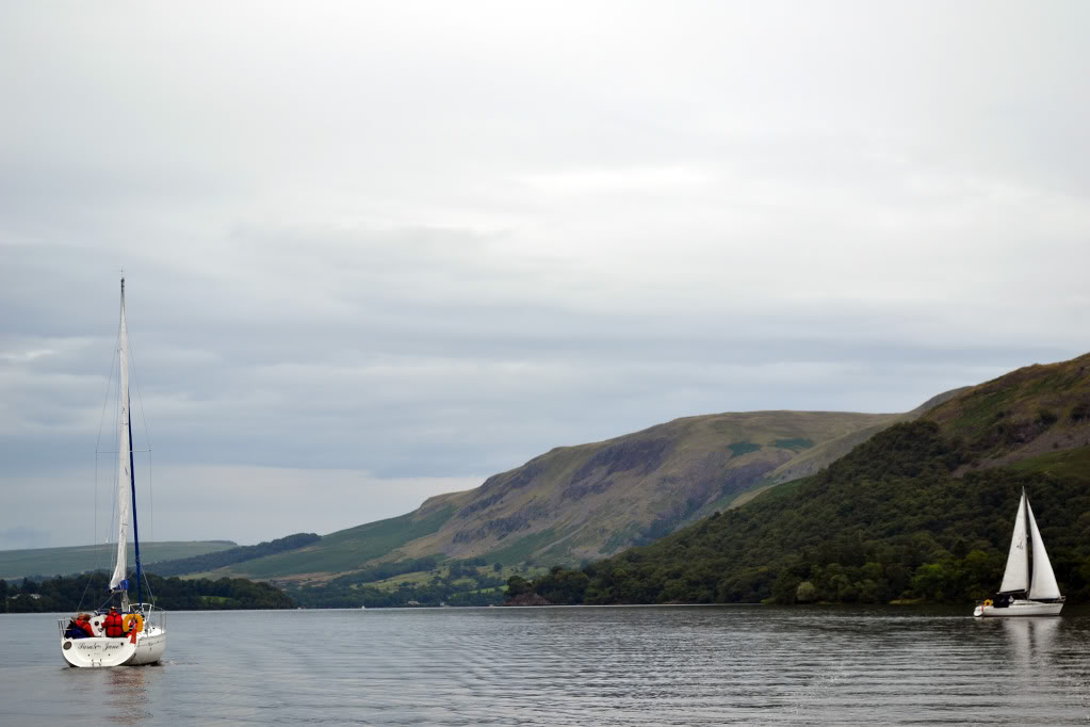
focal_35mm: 78
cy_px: 364
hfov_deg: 26.0
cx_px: 545
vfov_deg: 17.5
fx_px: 2361
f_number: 7.1
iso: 100
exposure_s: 1/200
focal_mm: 52
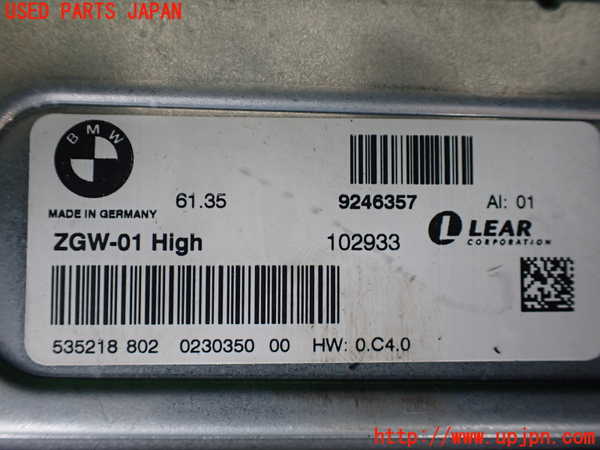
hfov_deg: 60.0
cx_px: 300
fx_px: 520
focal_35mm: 30
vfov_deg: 46.8
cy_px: 225
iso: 400
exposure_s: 1/125
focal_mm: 5.4
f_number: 2.3
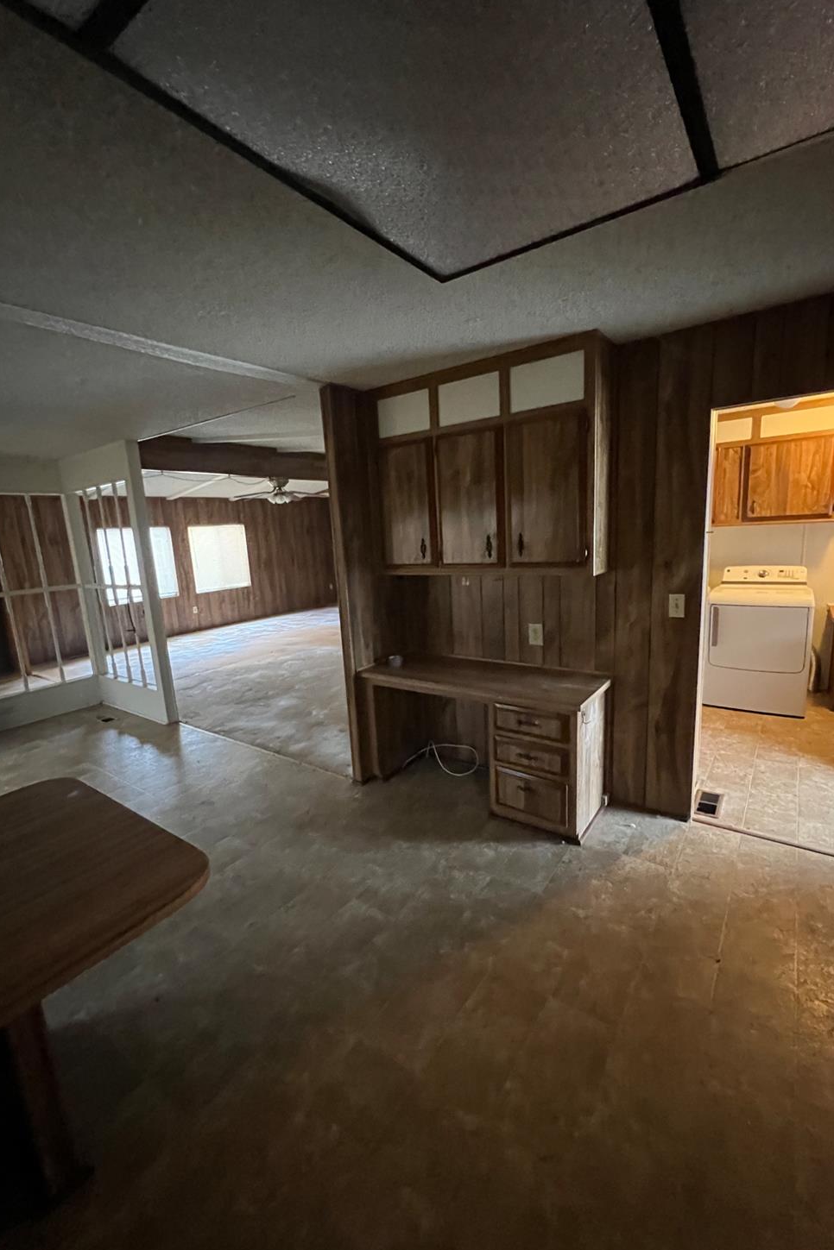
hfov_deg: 81.2
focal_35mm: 14
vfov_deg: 104.3
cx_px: 423
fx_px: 486
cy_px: 626
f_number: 1.8
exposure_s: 1/30
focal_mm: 1.57
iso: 1600
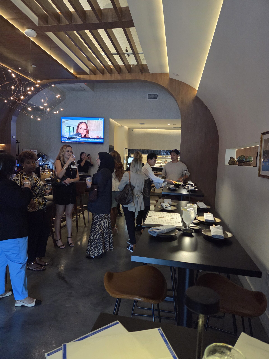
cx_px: 134
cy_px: 180
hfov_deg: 58.9
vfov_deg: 73.9
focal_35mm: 23
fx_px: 238
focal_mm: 5.4
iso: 1250
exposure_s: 1/100
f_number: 1.8
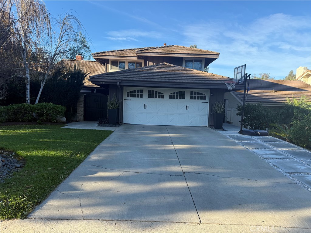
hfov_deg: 71.6
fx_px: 216
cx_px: 156
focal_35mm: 24
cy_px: 116
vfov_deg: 56.8
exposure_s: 1/1689
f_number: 1.78
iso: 100
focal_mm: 6.76
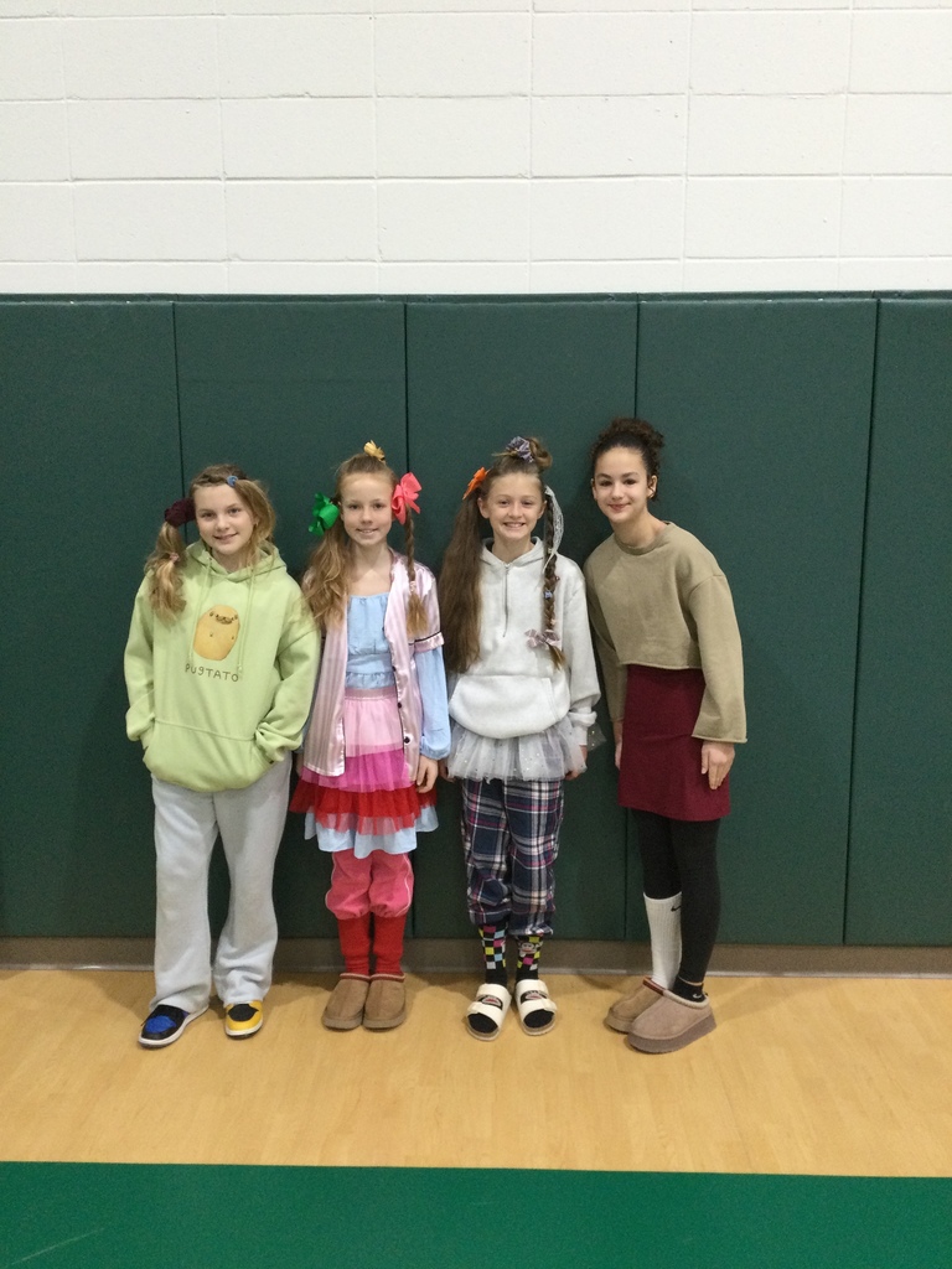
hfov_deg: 45.4
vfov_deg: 58.4
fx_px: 1137
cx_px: 476
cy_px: 634
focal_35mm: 31
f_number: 2.4
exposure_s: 1/30
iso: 100
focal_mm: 3.3
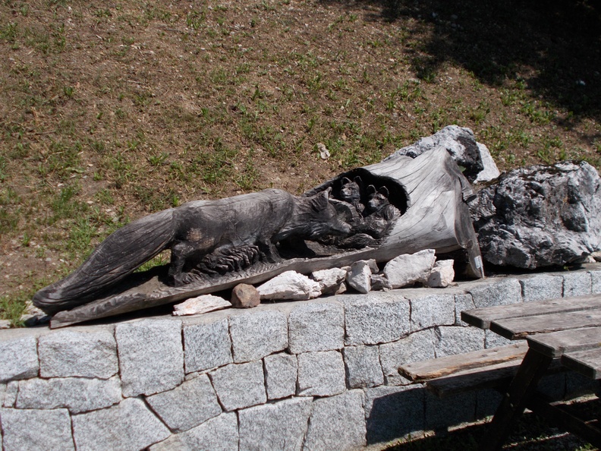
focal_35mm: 39
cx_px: 300
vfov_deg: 36.8
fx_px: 677
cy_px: 226
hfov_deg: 47.9
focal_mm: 6.9
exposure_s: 1/160
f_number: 9.8
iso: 80
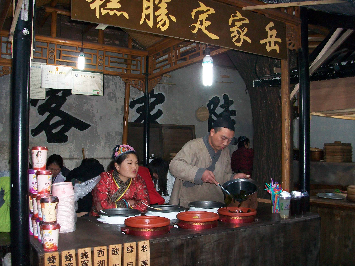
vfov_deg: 41.8
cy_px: 133
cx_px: 178
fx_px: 349
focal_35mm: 34
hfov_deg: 54.0
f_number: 2.8
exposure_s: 1/60
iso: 160
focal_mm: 5.7
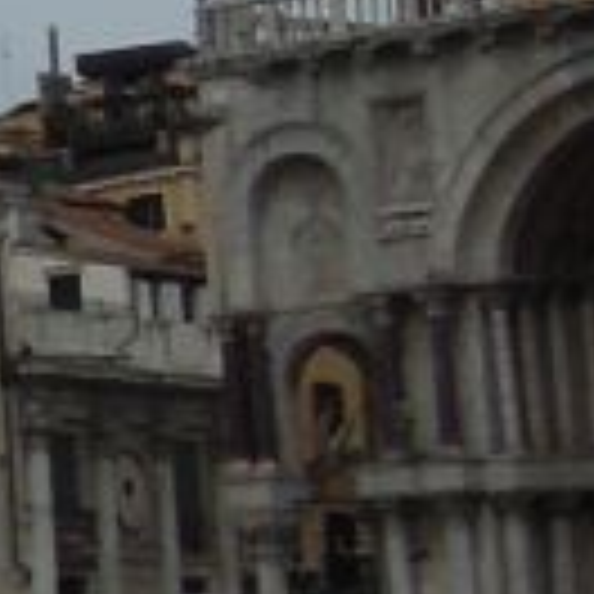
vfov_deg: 7.9
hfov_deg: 7.3
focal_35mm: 220
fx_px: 4271
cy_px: 142
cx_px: -976
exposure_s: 1/1600
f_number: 5.6
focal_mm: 4.3
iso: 160
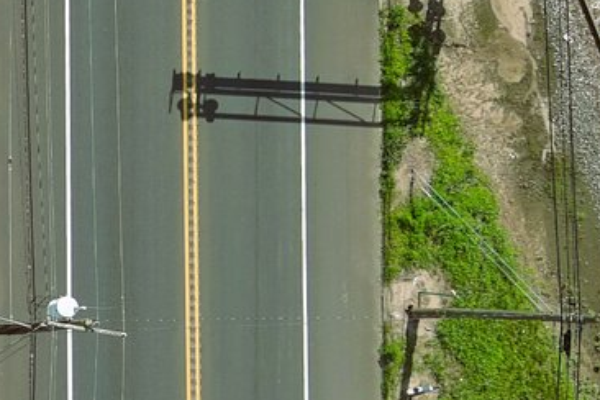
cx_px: -658
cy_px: 253
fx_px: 2250
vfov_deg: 10.2
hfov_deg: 12.9
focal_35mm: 135
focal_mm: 10.57
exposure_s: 1/1000
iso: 100
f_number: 2.8
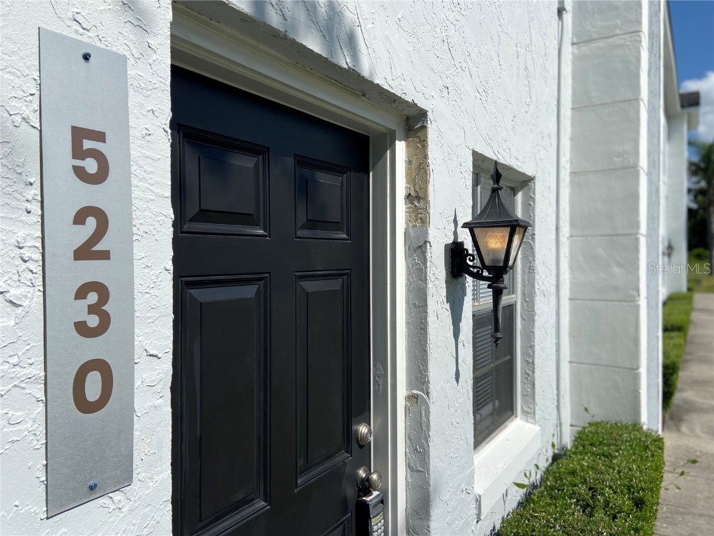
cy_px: 268
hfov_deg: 67.3
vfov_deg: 53.1
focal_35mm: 26
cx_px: 357
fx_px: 536
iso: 32
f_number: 1.8
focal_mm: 4.25
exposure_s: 1/5495
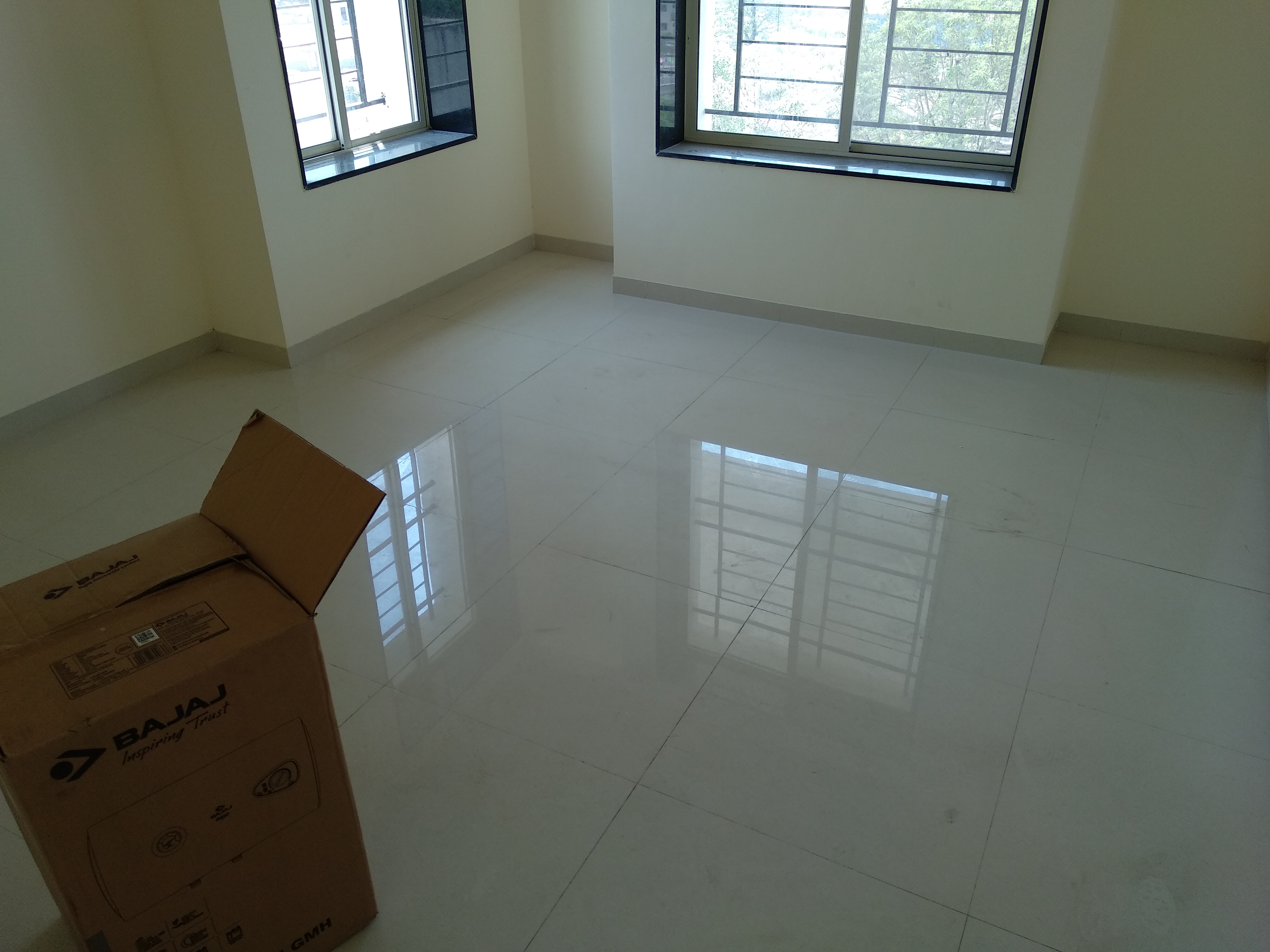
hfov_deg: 67.3
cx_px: 635
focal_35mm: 26
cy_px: 476
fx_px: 954
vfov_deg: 53.1
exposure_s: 1/100
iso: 125
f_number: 2.2
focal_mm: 3.81
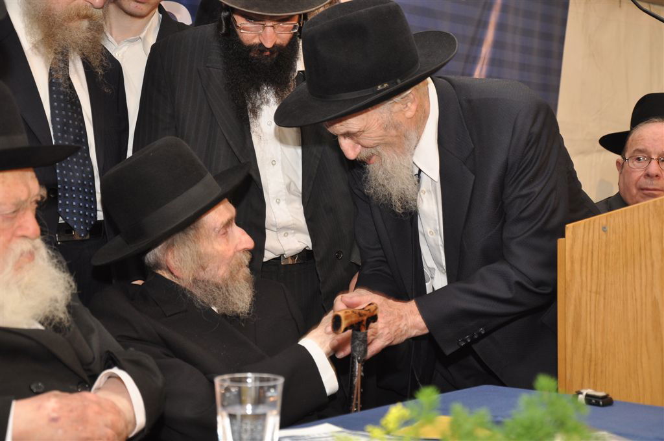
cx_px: 332
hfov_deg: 28.1
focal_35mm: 72
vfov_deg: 18.9
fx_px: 1326
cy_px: 220
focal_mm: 48
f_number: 5.6
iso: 500
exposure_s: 1/60
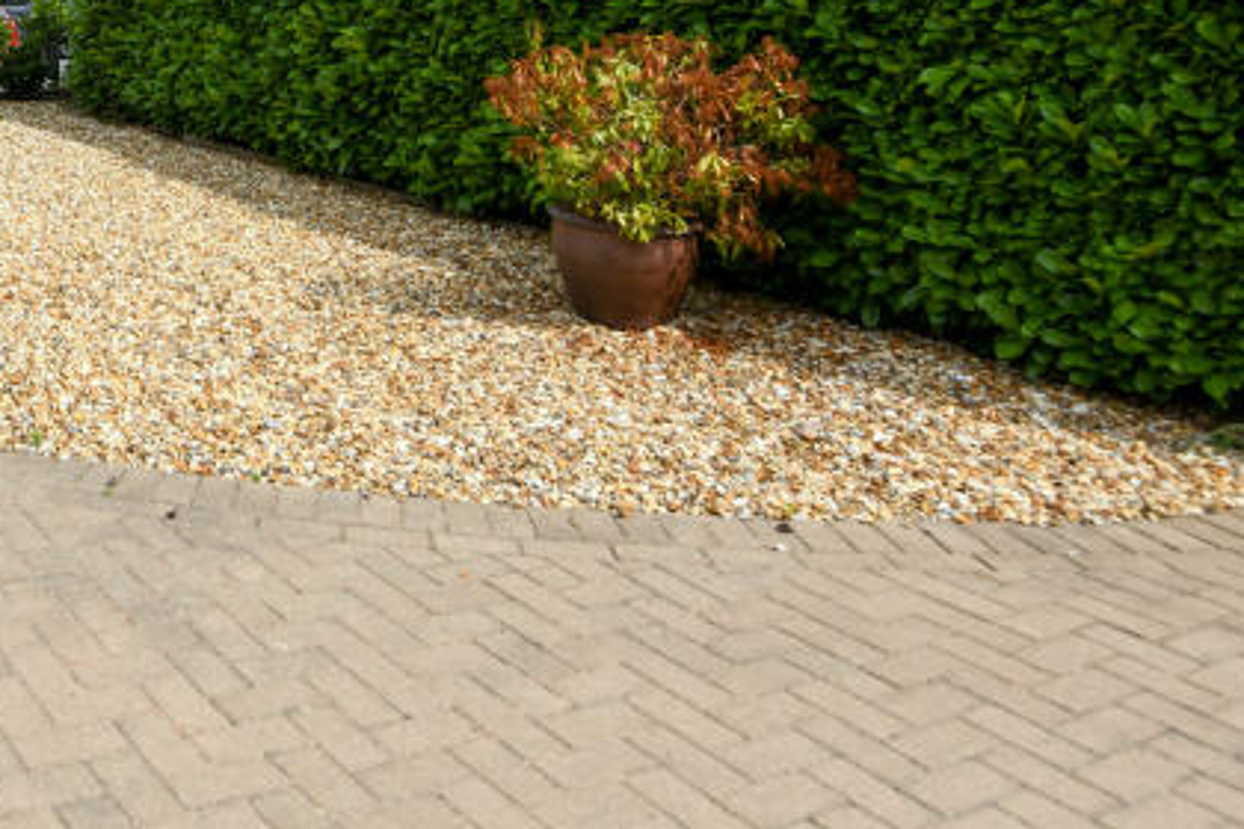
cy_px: -49
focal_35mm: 39
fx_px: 1348
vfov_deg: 31.0
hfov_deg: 42.8
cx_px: 3
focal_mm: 16
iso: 250
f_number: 6.3
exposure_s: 1/1600
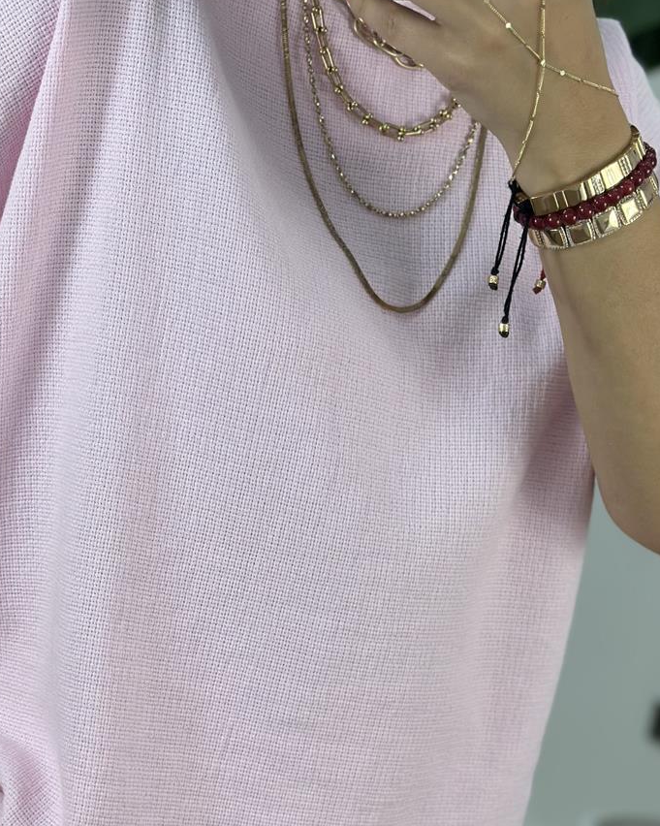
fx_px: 2150
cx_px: 227
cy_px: 563
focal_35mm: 88
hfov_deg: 17.4
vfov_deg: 21.6
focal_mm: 6.86
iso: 80
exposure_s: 1/322
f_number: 1.78
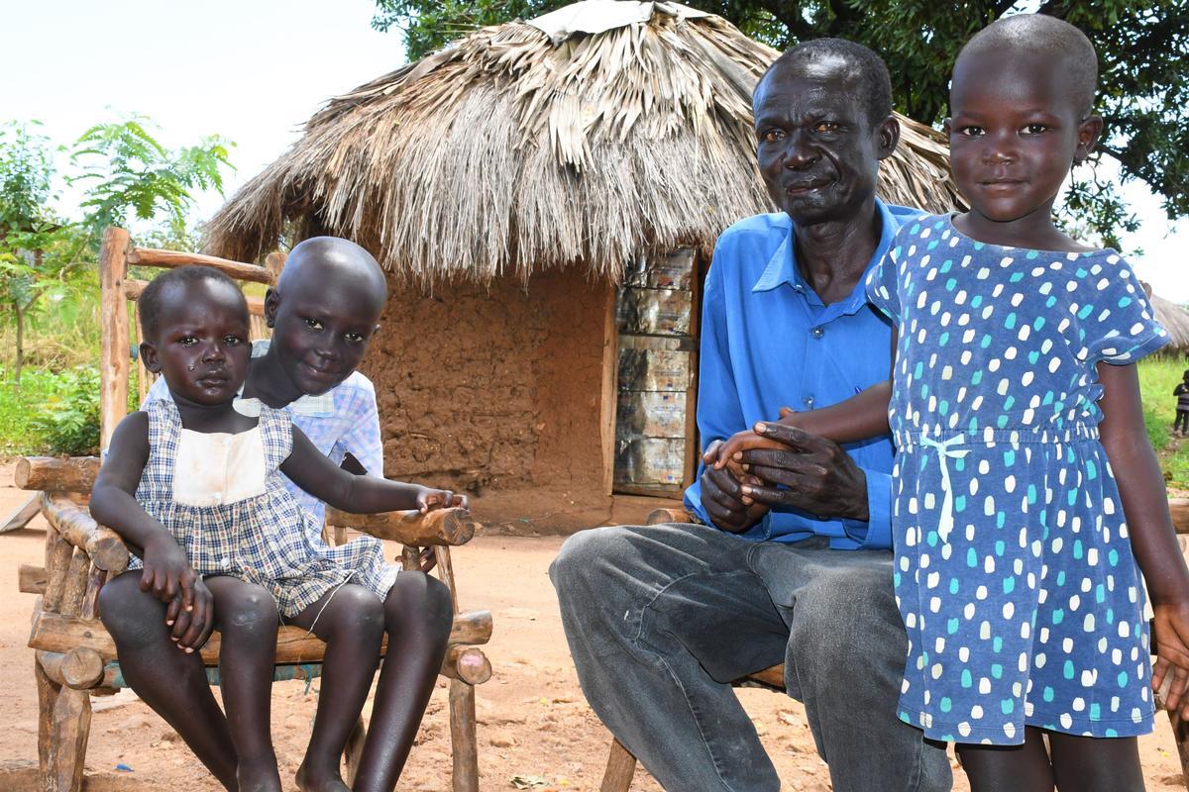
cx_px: 594
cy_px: 396
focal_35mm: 45
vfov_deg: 29.9
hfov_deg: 43.6
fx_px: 1486
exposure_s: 1/250
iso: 1600
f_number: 18
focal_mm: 30
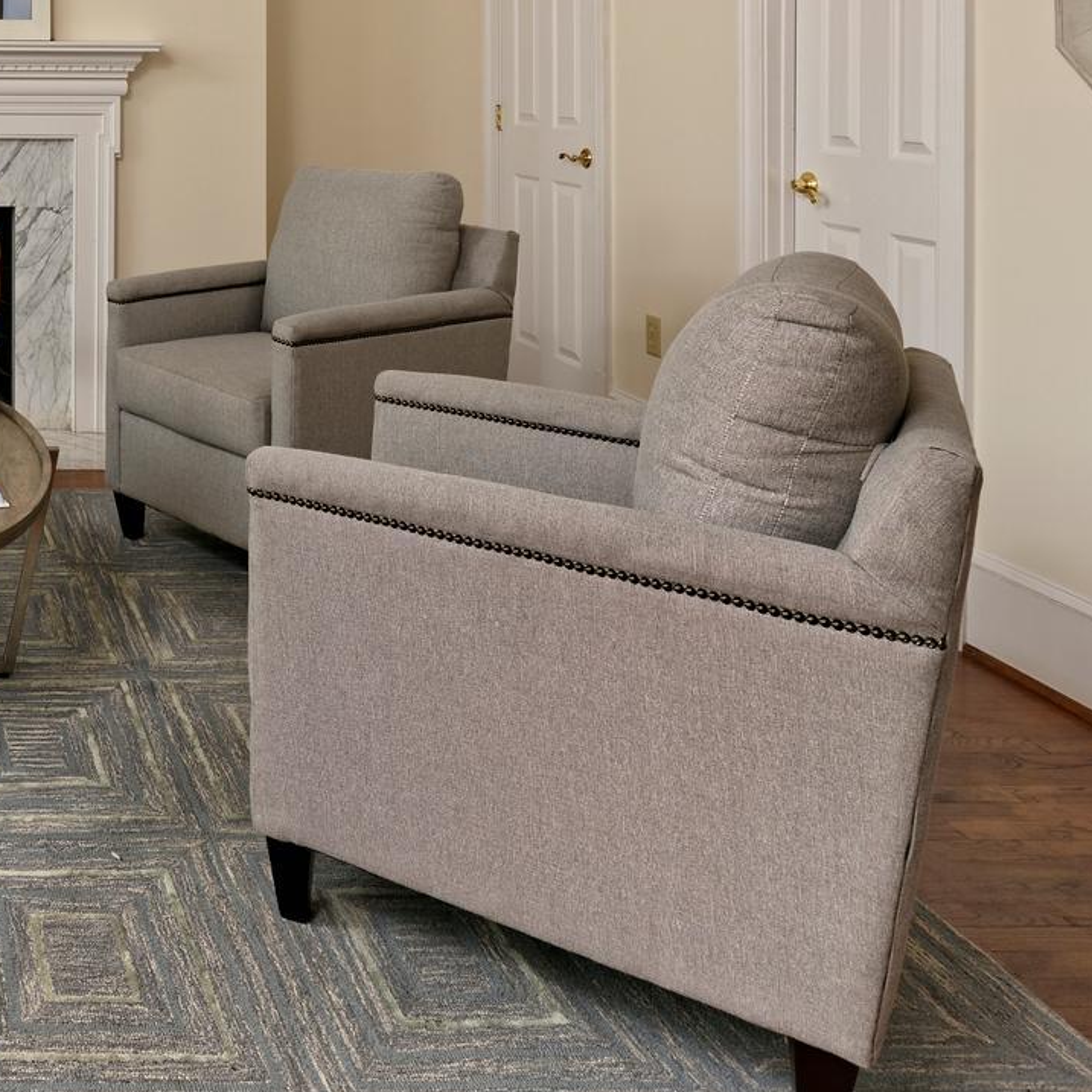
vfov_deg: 45.3
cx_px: -46
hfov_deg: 41.0
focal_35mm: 34
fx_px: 1213
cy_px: 174
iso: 250
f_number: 10
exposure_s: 1/200
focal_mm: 14
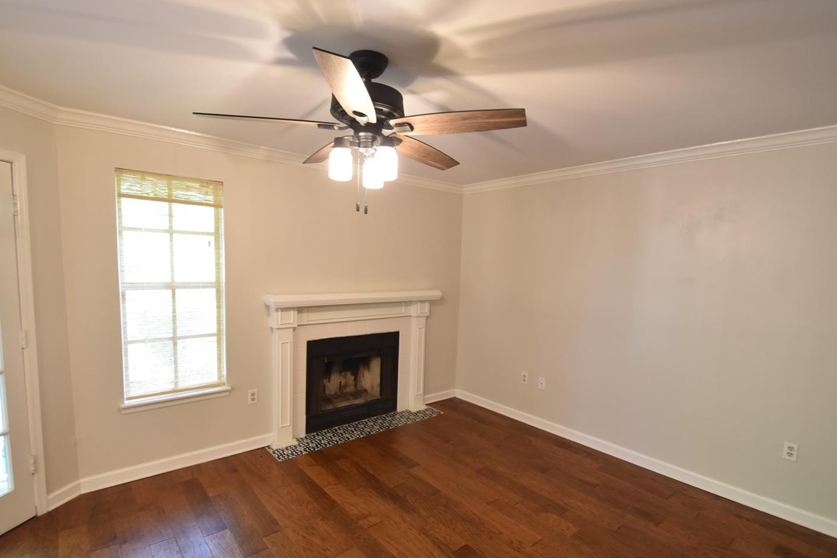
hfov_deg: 93.3
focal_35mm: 17
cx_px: 418
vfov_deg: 70.3
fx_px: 395
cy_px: 299
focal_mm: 10
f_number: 4
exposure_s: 1/20
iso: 800
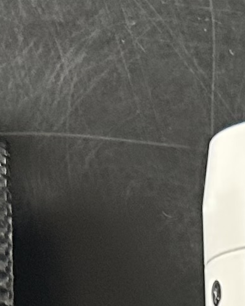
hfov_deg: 7.5
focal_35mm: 206
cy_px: 679
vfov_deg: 8.7
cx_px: 228
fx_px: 1869
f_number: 1.5
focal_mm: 5.7
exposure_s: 1/60
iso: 320
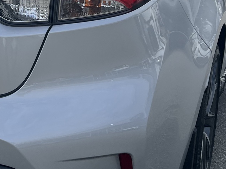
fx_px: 542
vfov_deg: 17.6
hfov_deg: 22.5
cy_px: 30
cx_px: -10
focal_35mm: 83
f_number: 1.5
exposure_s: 1/6211
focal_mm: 5.7
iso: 50
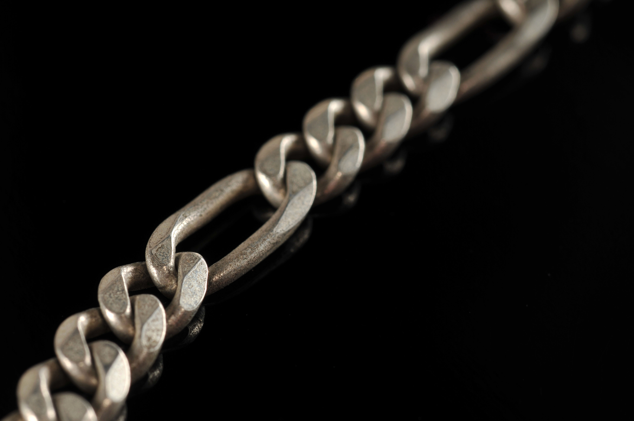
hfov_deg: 22.6
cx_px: 317
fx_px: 1583
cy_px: 210
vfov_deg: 15.2
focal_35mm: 90
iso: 100
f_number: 18
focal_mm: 60
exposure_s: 1/250
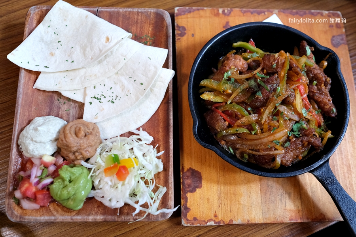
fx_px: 346
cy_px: 118
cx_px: 178
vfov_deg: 37.9
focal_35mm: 35
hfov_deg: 54.4
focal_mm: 23
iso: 1600
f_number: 2.8
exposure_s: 1/125
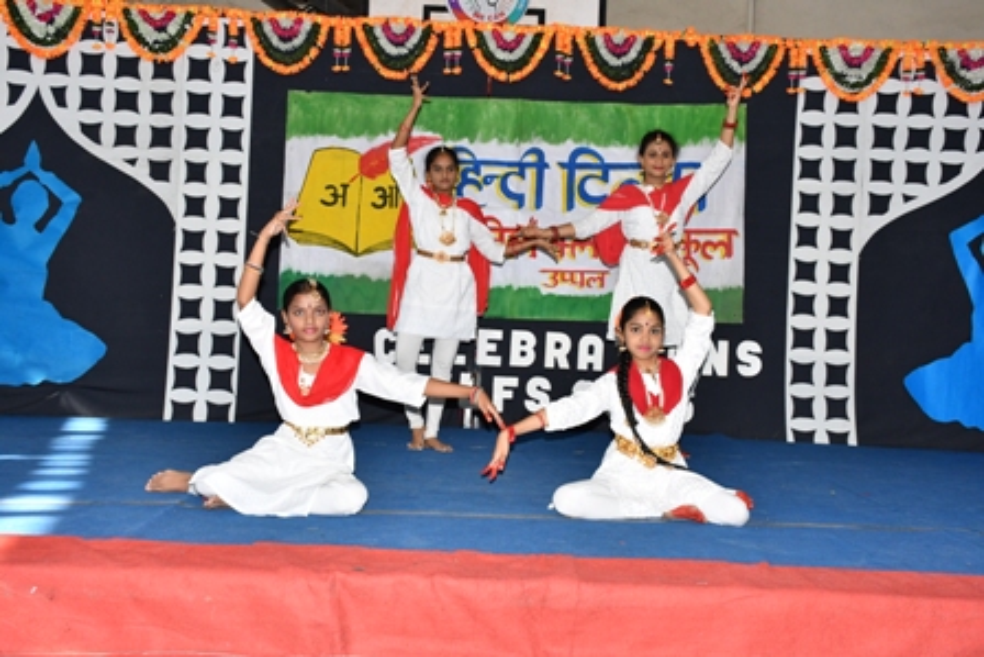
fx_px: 1094
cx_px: 492
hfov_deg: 48.4
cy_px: 328
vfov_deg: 33.4
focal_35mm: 40
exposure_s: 1/200
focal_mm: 27
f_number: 7.1
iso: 1000
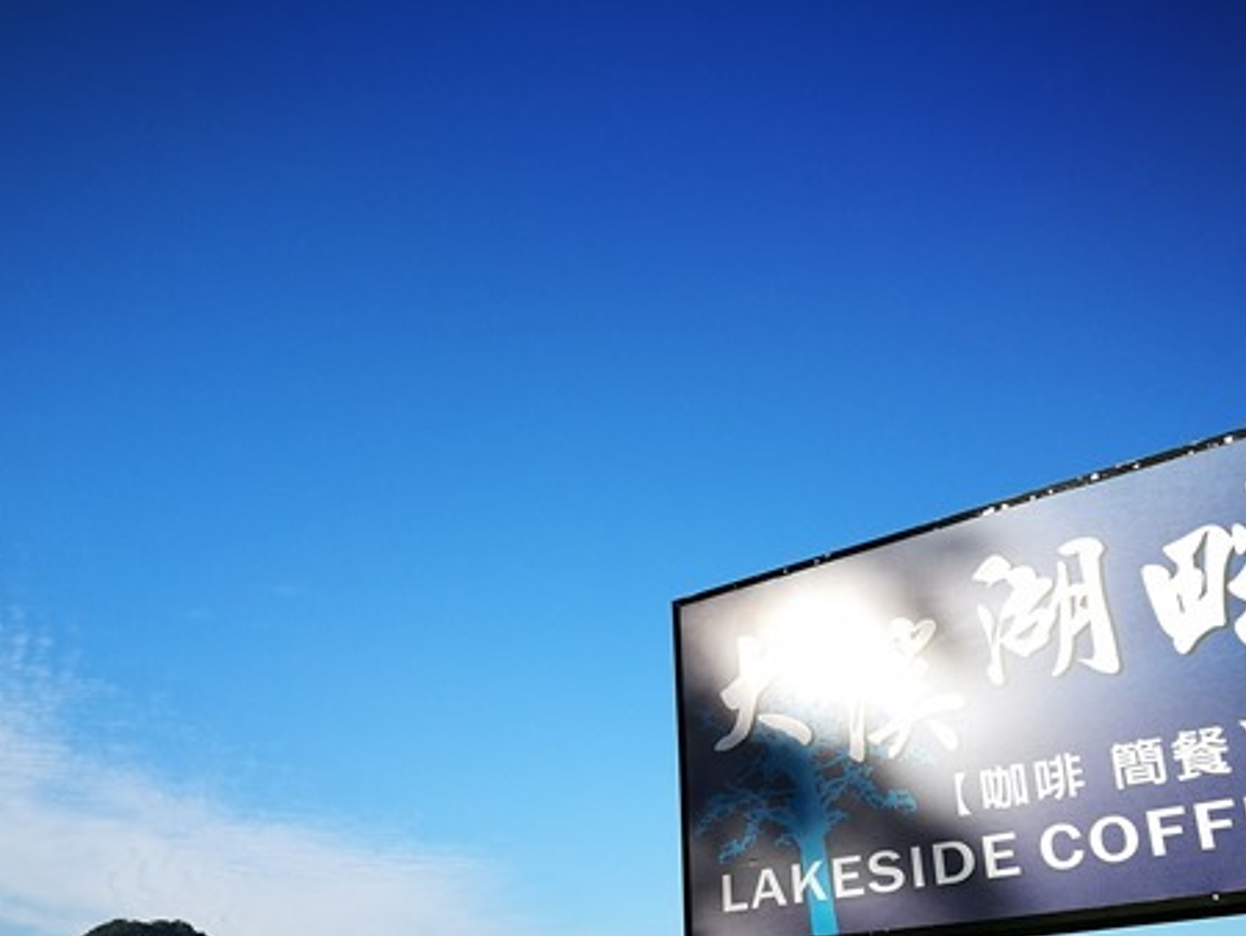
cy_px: 612
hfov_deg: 51.3
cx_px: 612
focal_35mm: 36
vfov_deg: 39.3
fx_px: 1297
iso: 50
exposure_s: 1/769
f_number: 2.2
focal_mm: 4.5
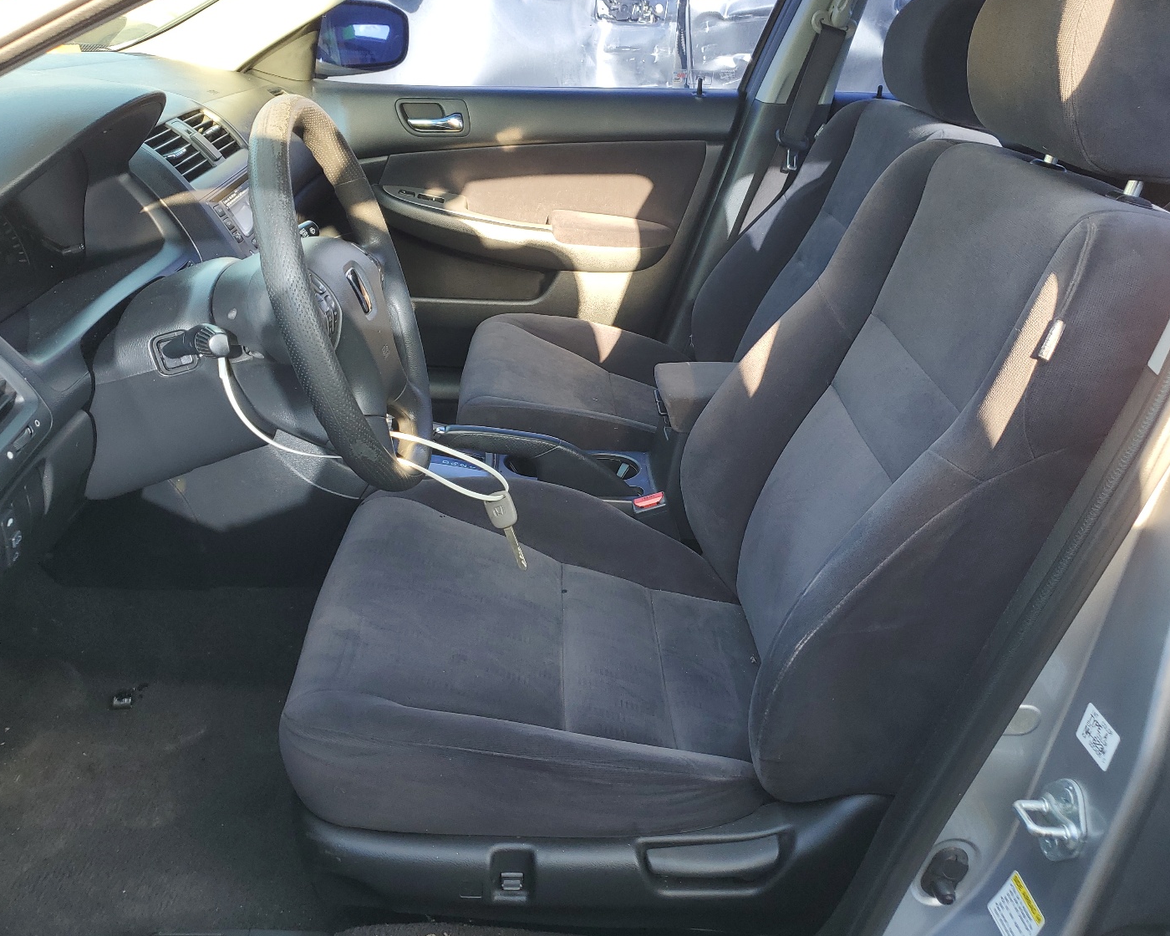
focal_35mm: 29
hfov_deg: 60.4
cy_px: 439
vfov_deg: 49.9
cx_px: 605
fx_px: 1004
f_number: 1.5
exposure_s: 1/154
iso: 50
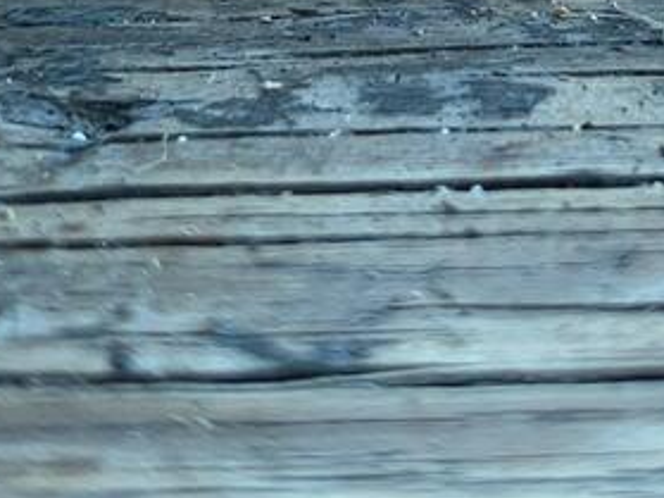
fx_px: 2147
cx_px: 445
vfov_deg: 12.5
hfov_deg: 17.5
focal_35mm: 112
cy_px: -255
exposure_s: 1/121
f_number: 1.5
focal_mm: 5.7
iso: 100
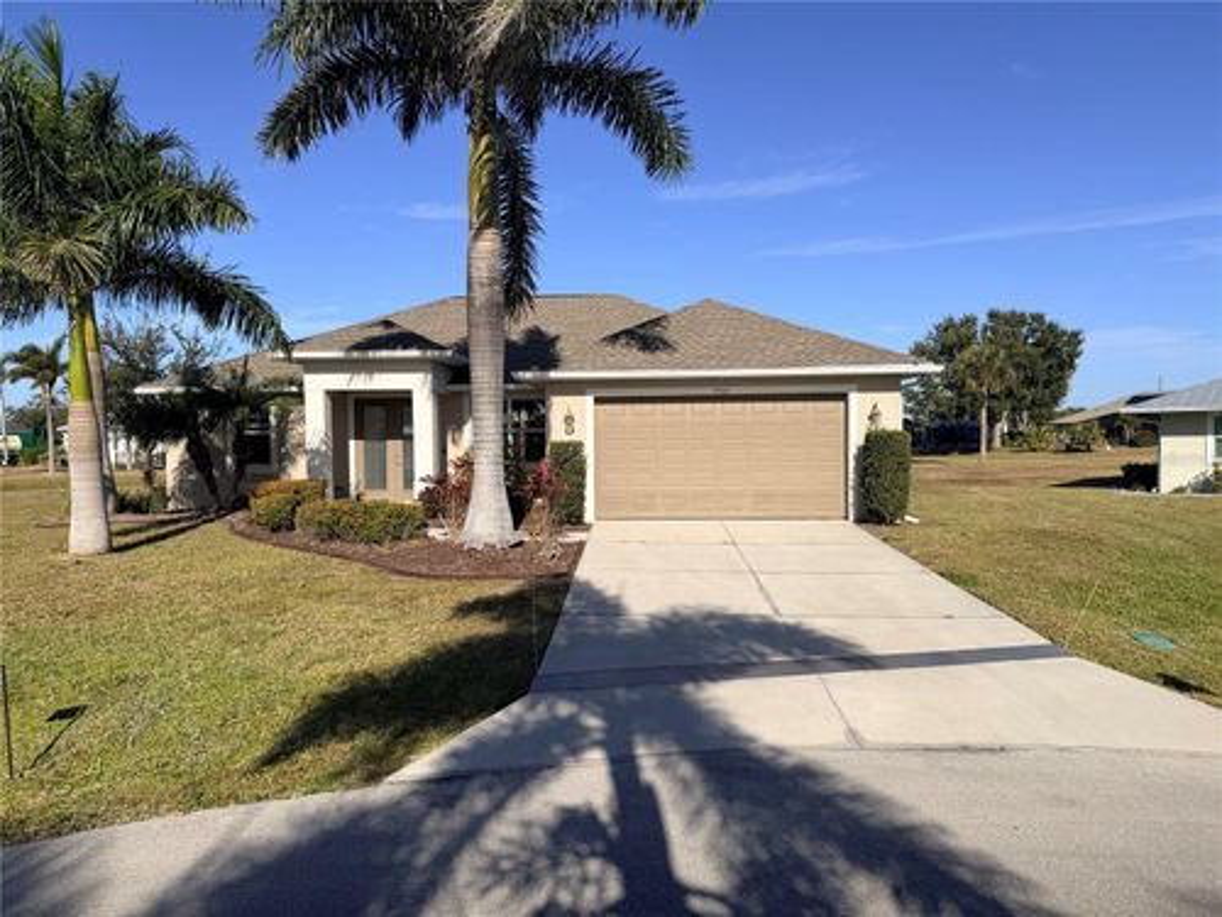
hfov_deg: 71.6
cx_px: 611
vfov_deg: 56.8
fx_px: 847
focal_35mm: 24
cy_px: 458
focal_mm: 6.76
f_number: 1.78
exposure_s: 1/7353
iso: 80
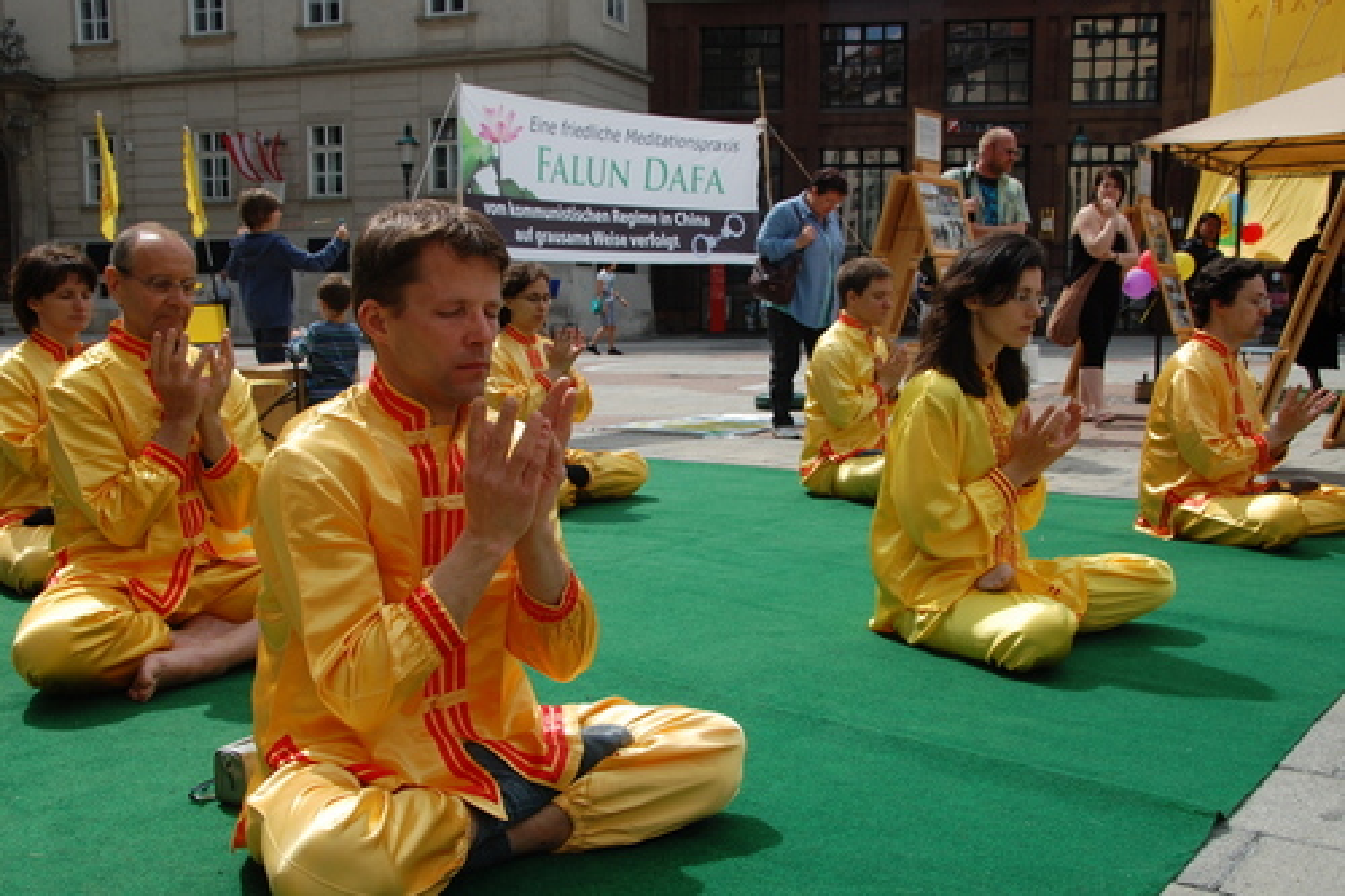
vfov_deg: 34.2
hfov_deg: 49.6
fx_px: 1457
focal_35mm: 39
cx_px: 672
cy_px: 448
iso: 200
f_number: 9
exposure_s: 1/320
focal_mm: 26
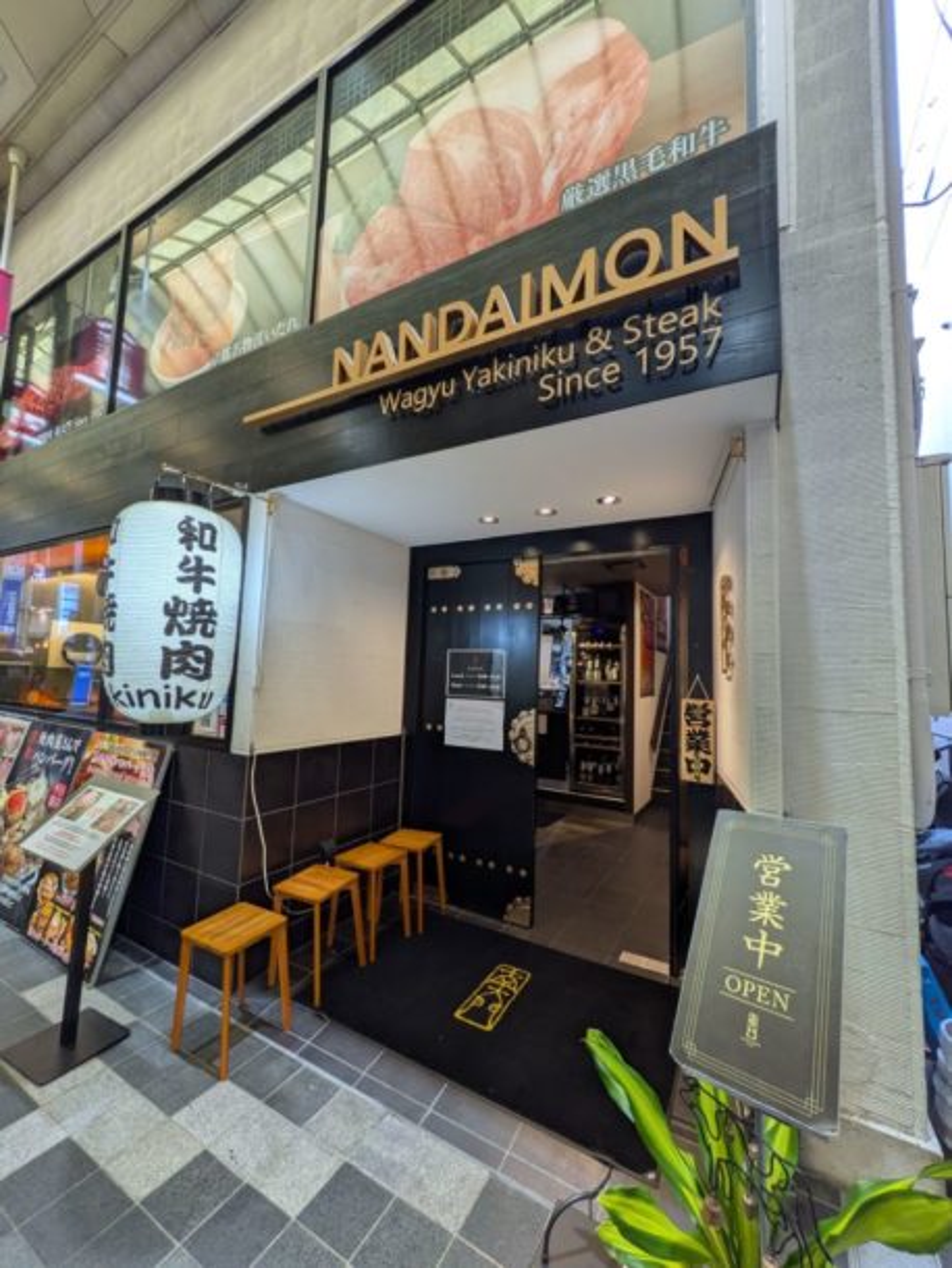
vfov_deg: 102.0
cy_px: 634
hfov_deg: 85.7
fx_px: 513
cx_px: 476
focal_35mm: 14
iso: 117
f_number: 2.2
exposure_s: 1/100
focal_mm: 1.83
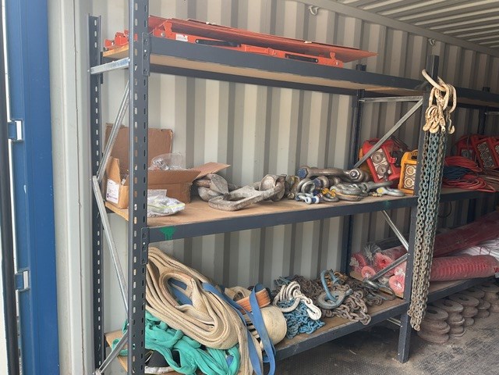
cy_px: 188
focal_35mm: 29
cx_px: 250
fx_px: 418
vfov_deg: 48.2
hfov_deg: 61.7
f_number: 1.8
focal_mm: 3
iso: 25
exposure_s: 1/120
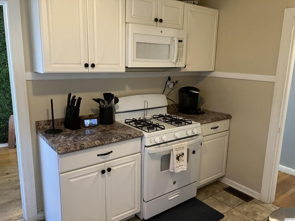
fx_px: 239
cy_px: 110
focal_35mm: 28
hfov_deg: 63.4
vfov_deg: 49.7
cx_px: 148
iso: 250
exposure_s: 1/40
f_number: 1.8
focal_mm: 3.99
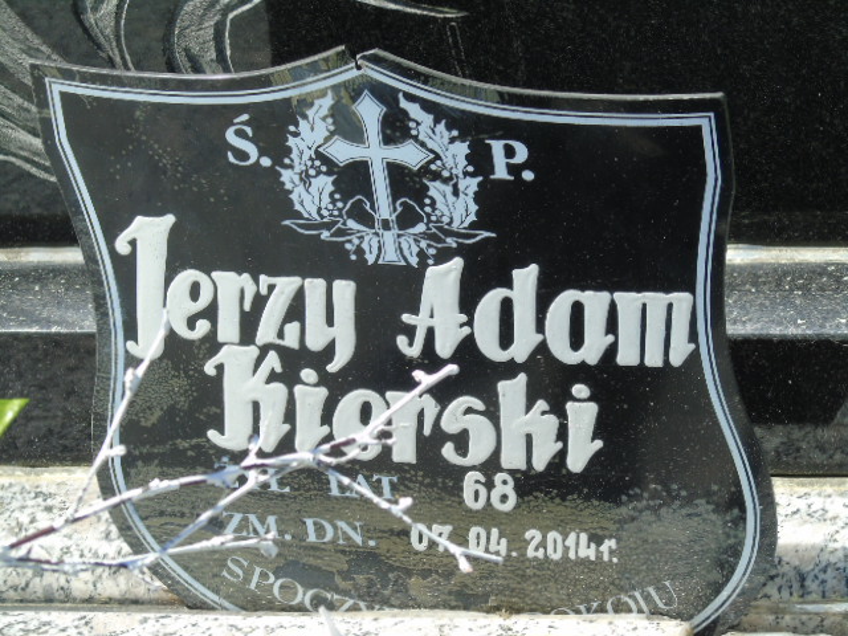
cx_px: 424
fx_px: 6810
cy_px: 318
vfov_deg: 5.3
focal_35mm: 278
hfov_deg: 7.1
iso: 80
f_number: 4.9
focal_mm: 50
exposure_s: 1/200
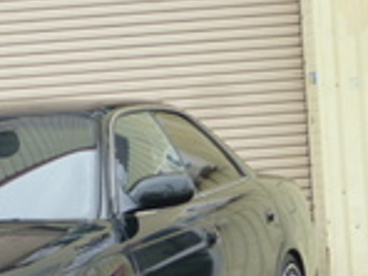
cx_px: -94
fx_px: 1627
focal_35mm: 153
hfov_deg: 12.5
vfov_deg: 9.6
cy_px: 315
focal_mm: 9.7
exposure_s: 1/80
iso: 80
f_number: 3.9
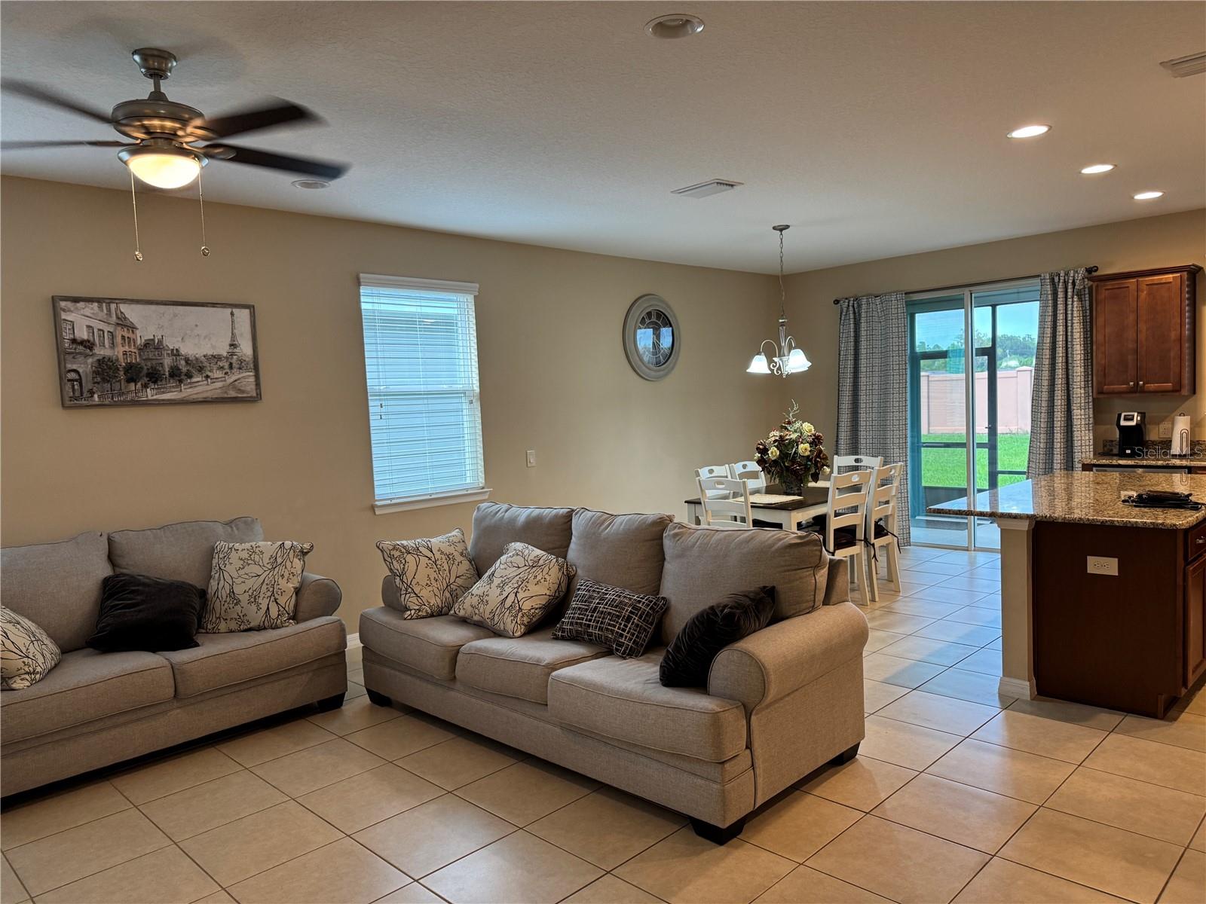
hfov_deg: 71.6
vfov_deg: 56.8
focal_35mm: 24
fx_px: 836
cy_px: 452
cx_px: 603
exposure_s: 1/60
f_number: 1.78
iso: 200
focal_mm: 6.76
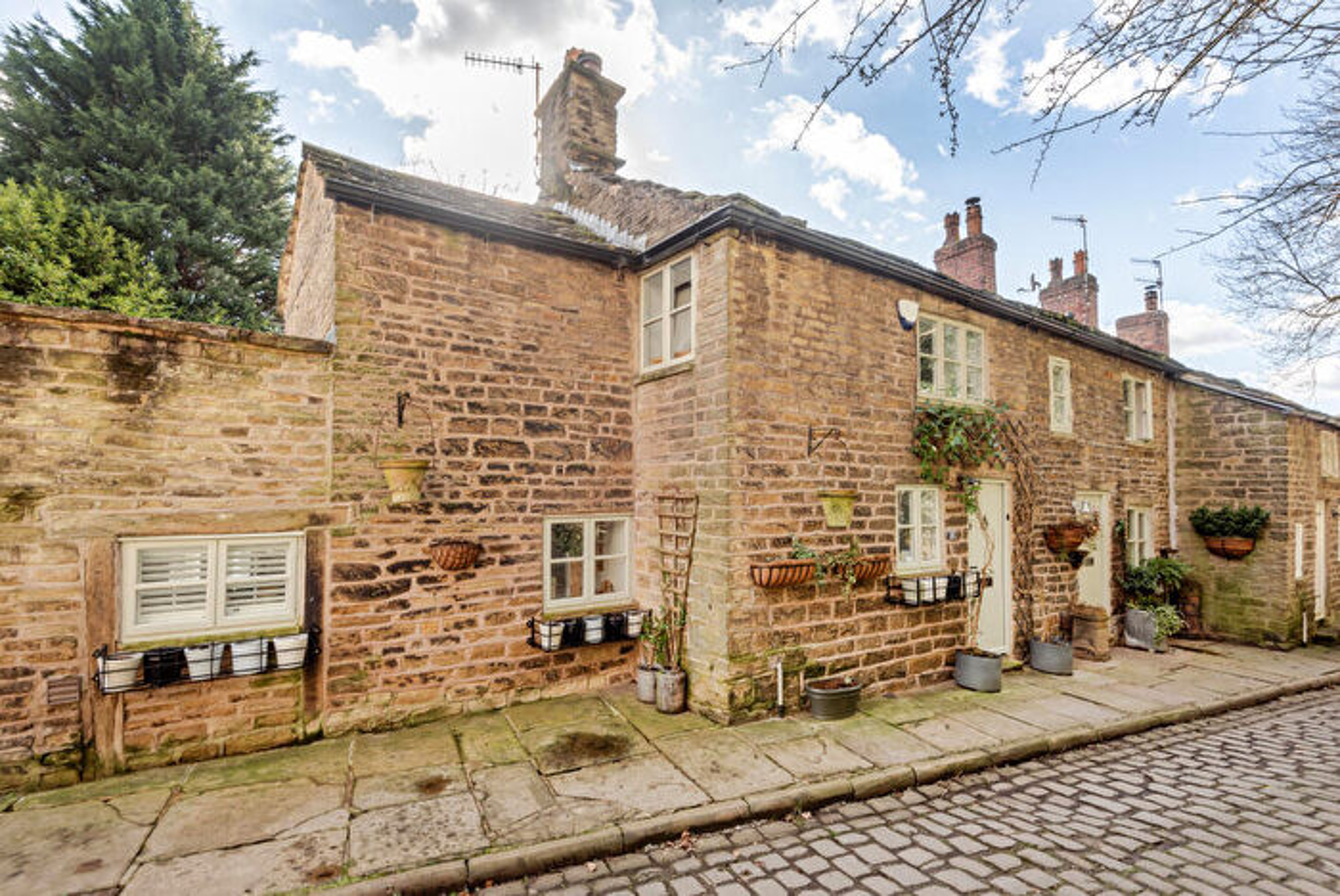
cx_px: 670
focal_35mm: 16
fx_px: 596
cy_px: 448
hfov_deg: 96.7
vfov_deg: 73.9
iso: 100
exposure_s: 1/125
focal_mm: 16
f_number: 8
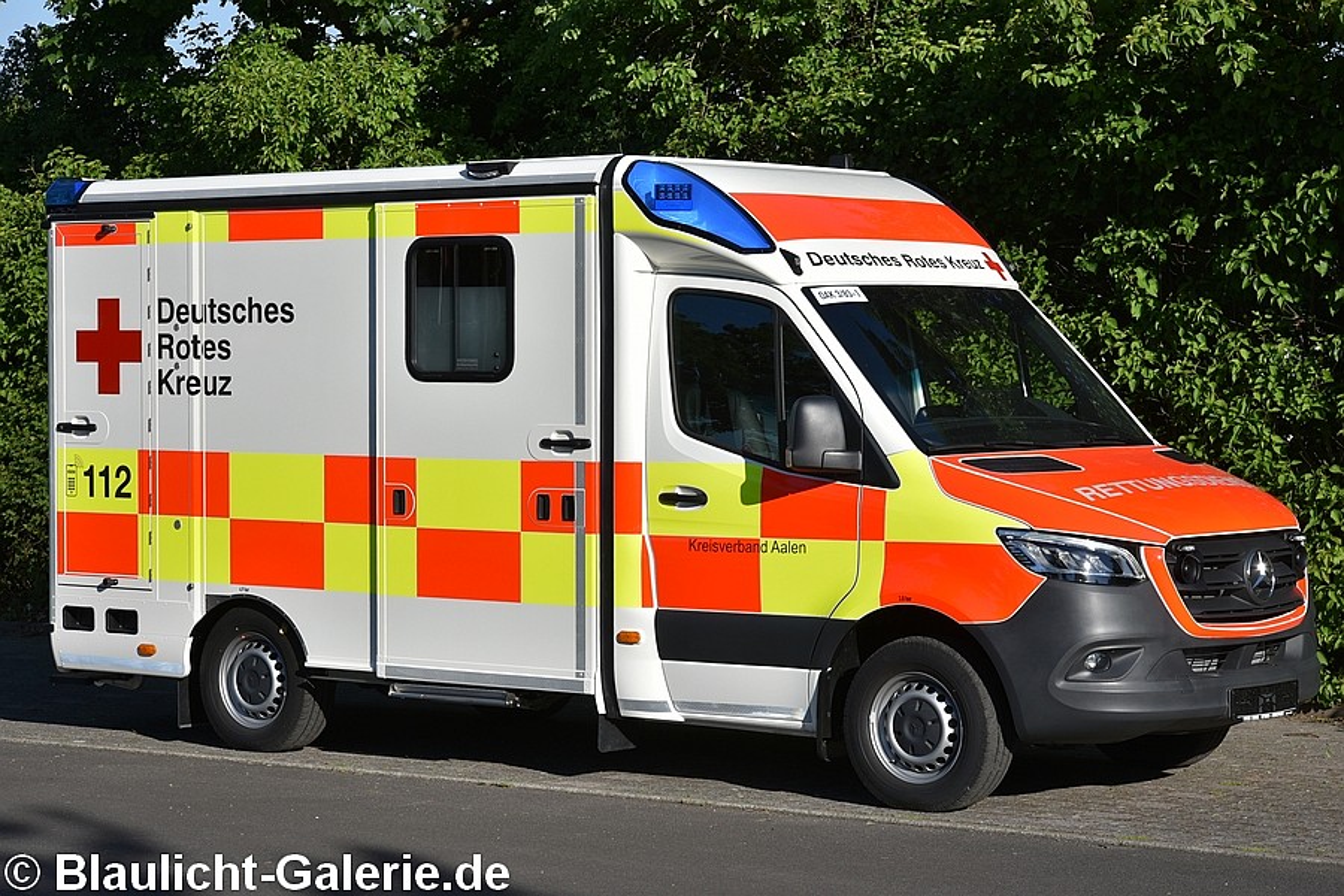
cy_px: 448
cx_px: 672
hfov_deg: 25.4
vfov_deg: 17.1
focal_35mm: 80
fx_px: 2986
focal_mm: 80
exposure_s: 1/500
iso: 200
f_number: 11
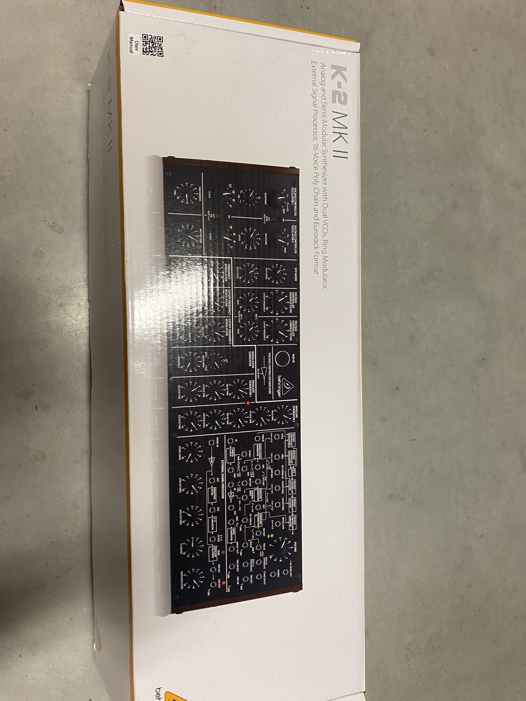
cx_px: 263
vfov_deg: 67.3
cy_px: 350
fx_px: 527
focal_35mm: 26
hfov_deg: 53.1
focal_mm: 4.25
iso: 125
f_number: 1.8
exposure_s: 1/51
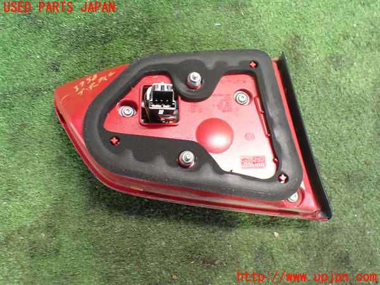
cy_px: 142
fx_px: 329
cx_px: 190
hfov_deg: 60.0
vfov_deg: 46.8
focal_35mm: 30
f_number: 2.3
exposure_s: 1/30
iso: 800
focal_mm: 5.4
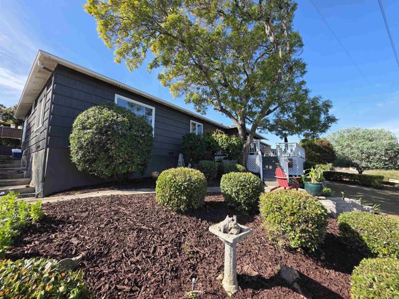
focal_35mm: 13
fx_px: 150
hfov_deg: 106.2
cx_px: 200
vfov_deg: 89.9
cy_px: 150
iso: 40
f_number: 1.9
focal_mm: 2.2
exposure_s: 1/767
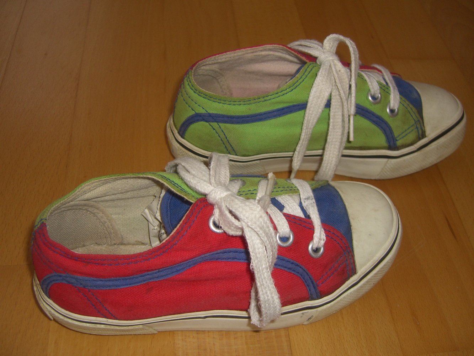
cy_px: 178
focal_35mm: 38
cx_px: 237
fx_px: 520
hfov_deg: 49.0
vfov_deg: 37.7
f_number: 2.8
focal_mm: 7.9
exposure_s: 1/60
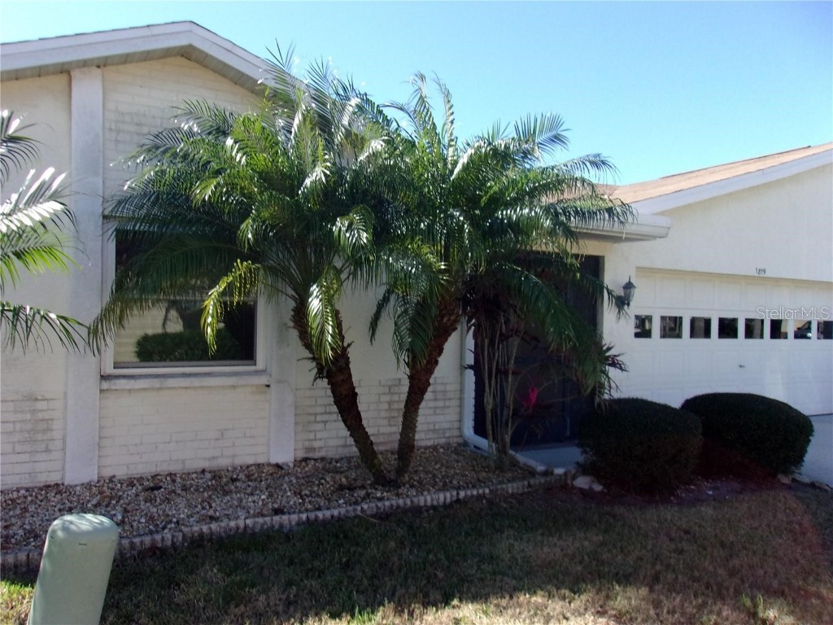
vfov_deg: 51.4
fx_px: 650
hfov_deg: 65.3
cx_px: 416
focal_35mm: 27
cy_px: 312
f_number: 10.4
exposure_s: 1/100
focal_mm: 4.9
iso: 200
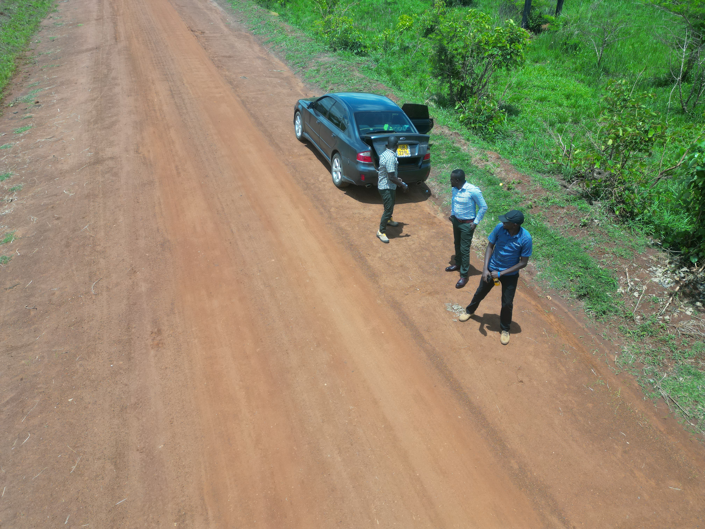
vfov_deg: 56.8
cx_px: 352
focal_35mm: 24
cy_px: 264
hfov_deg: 71.6
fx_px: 489
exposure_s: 1/1600
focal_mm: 6.72
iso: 100
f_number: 1.7
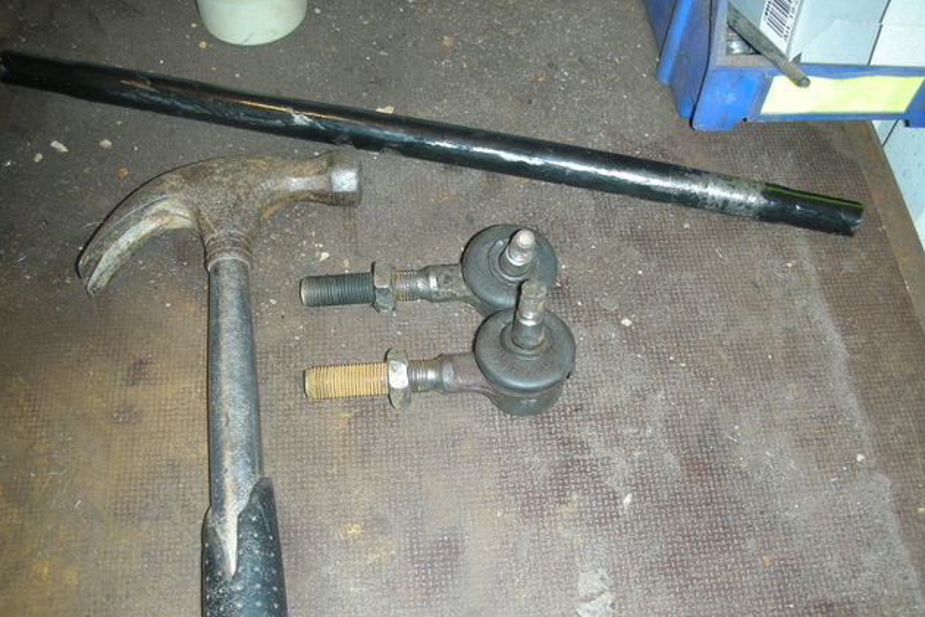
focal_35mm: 37
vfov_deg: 35.9
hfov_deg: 51.9
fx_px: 951
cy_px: 326
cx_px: 458
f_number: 2.8
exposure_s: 1/60
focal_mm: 5.8
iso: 50
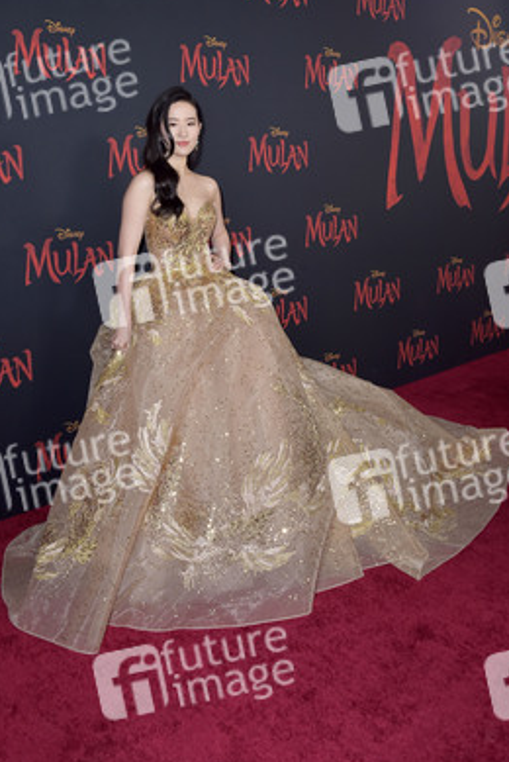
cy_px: 380
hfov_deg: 36.9
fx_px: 762
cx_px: 252
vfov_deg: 53.1
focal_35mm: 36
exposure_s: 1/250
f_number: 7.1
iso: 640
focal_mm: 35
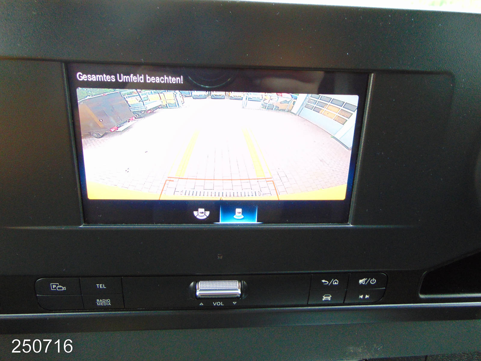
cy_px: 180
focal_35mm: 25
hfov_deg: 69.4
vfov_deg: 54.9
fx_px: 347
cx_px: 240
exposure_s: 1/30
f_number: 3
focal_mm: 4.5
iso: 400
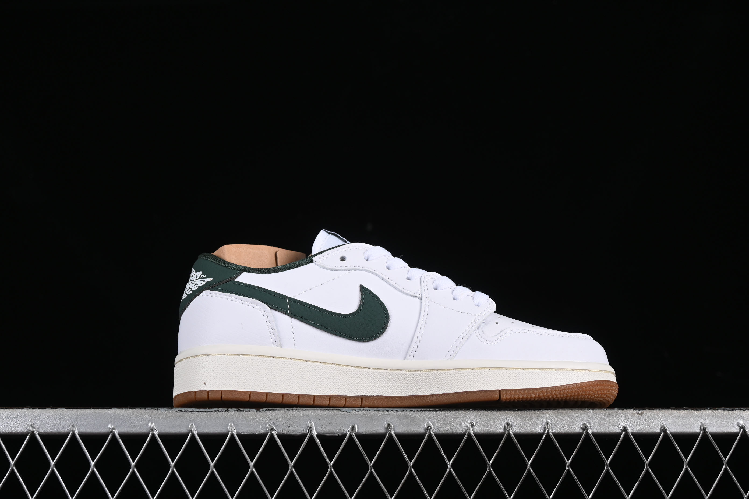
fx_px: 1467
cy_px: 250
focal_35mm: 70
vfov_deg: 19.3
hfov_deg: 28.6
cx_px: 374
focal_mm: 47
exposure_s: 1/160
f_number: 7.1
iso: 125
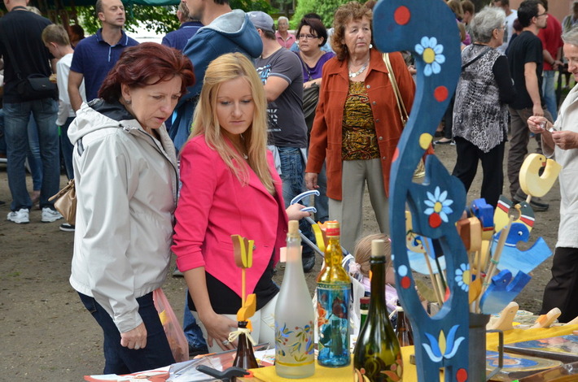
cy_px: 191
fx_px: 1009
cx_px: 289
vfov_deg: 21.5
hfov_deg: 32.0
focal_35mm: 63
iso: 1600
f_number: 6.3
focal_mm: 42
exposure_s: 1/400
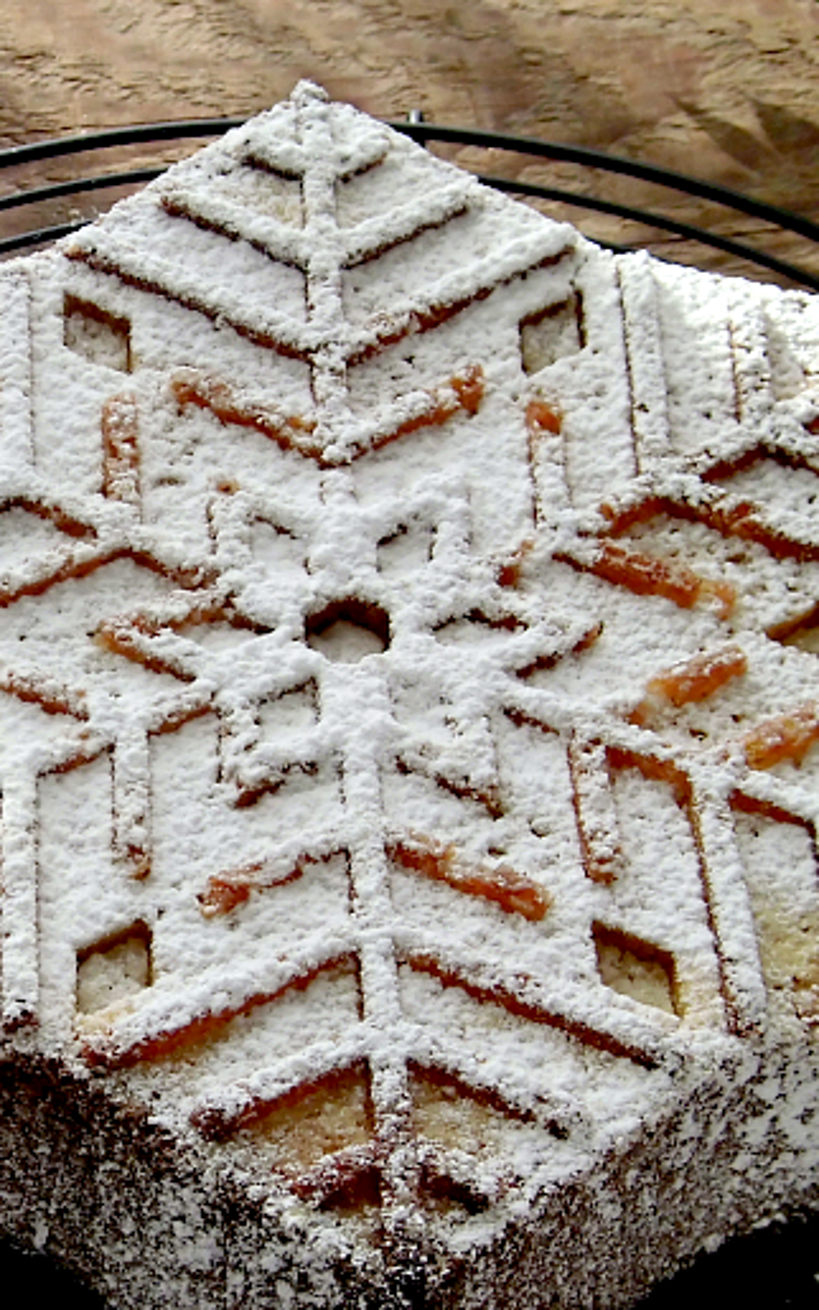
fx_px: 3535
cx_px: -51
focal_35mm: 99
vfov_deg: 20.9
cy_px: 832
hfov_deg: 13.0
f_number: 3.4
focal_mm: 8.3
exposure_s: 1/160
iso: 100
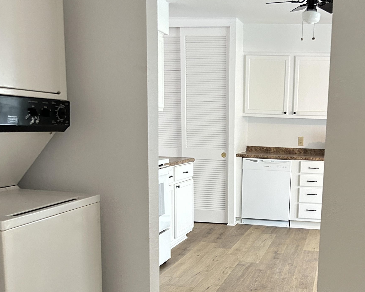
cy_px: 226
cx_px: 271
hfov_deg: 40.1
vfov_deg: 32.7
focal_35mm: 45
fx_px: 486
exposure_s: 1/40
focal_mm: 5.7
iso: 500
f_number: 1.5
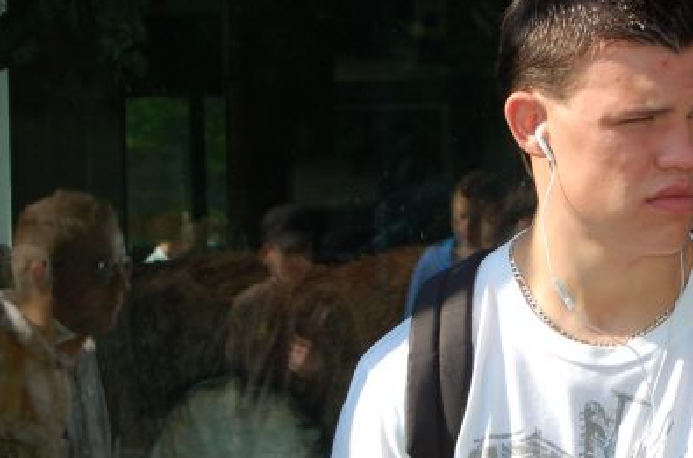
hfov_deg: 15.3
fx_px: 2569
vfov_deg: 10.2
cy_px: 249
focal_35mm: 134
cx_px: 558
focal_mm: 55
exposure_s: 1/500
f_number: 5.6
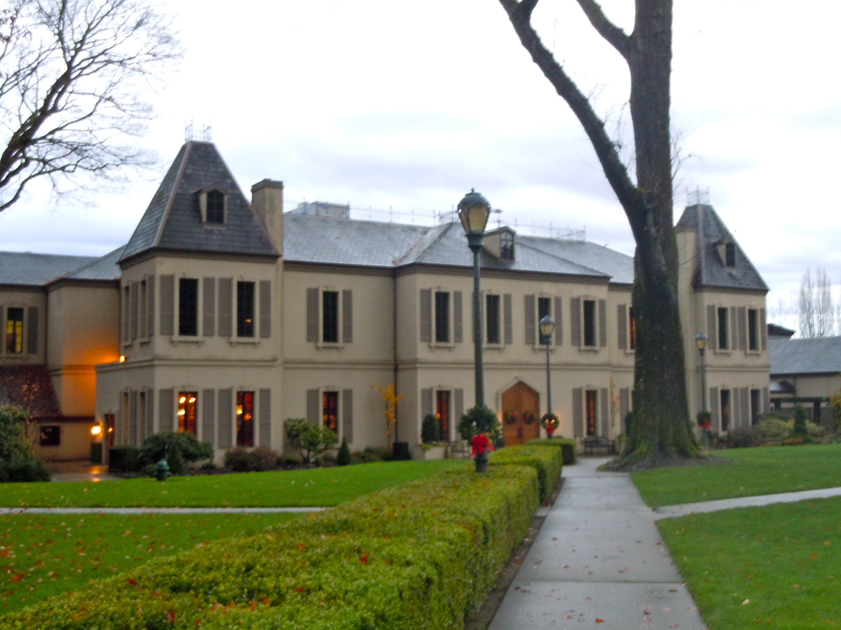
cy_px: 315
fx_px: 1093
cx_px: 420
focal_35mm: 45
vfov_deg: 32.2
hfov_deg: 42.1
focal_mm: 8.1
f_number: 4.6
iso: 400
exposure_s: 1/30
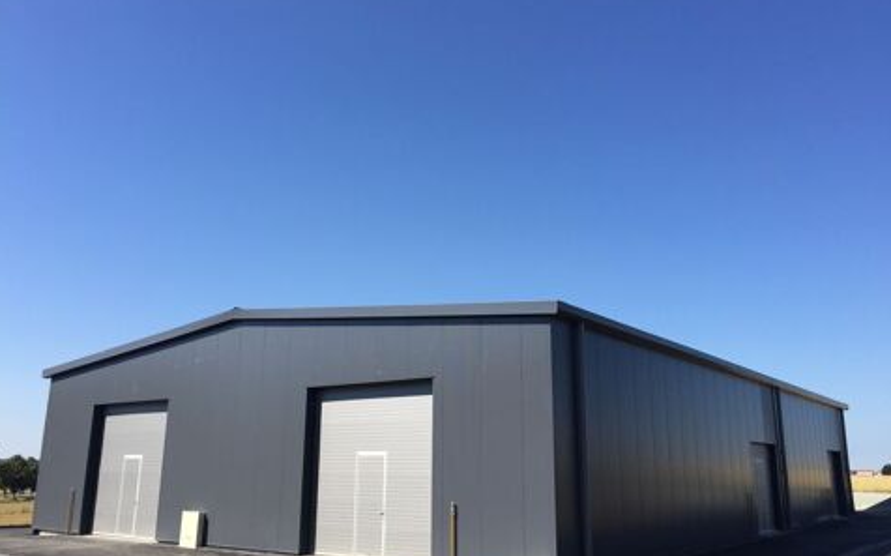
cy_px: 283
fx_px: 752
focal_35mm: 31
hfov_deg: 61.3
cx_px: 444
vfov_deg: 40.6
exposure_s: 1/1799
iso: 32
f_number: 2.2
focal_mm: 4.15
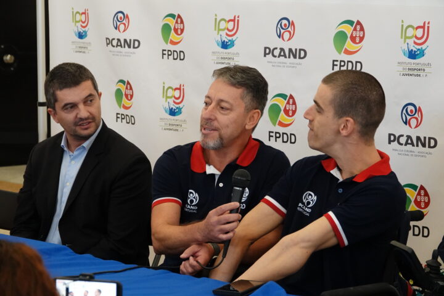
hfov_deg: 16.7
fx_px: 1517
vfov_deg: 11.1
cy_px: 148
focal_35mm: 123
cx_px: 222
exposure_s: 1/100
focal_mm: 44.93
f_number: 4
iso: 2000
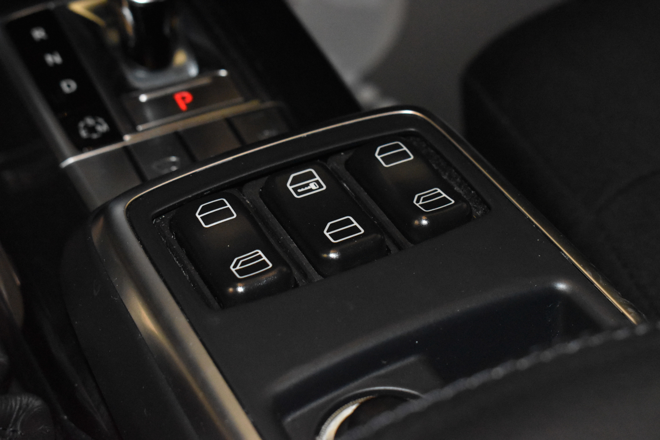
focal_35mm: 69
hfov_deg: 29.2
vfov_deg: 19.7
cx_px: 330
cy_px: 220
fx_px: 1265
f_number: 8
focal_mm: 46
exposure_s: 1/80
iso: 6400
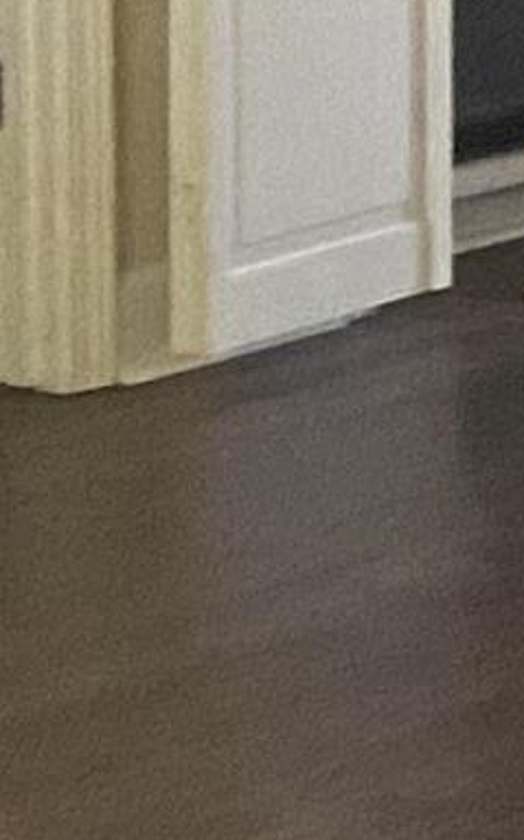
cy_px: -612
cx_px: 2942
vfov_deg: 9.1
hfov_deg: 4.6
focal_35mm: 221
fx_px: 5055
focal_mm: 4.25
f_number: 1.8
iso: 500
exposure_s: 1/55
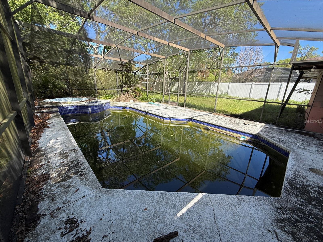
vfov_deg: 85.7
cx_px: 162
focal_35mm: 14
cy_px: 121
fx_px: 131
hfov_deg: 102.1
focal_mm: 2.22
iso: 64
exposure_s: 1/569
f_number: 2.2
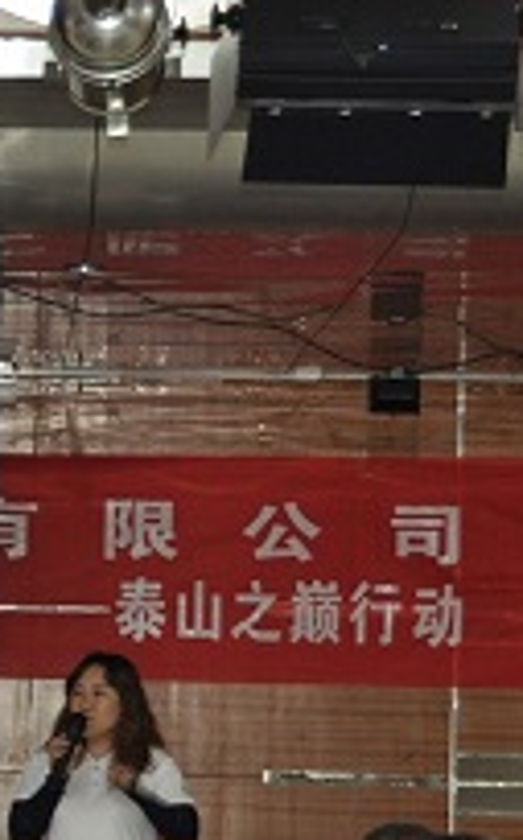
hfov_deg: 7.9
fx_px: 3705
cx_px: -276
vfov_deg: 12.9
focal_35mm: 162
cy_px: 618
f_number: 4.2
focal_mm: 36
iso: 800
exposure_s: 1/30
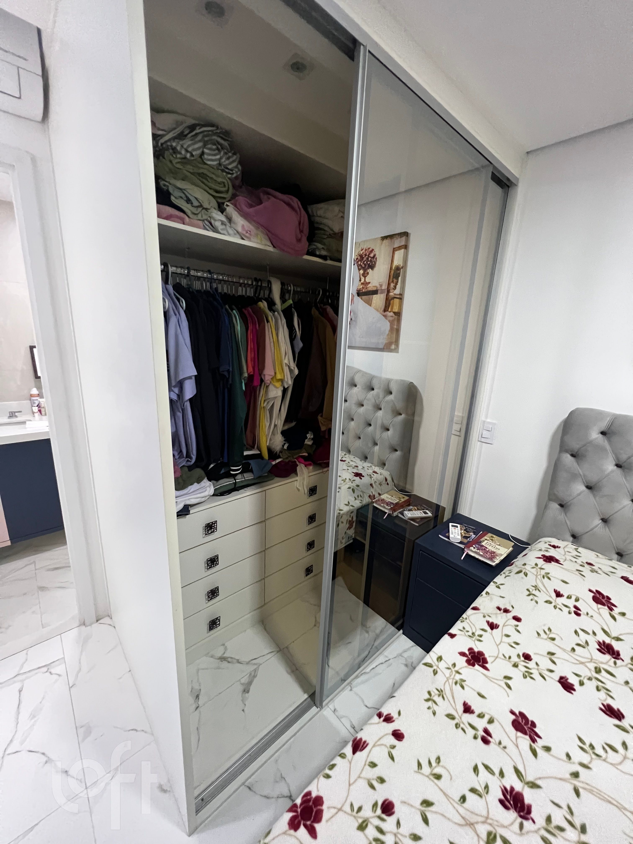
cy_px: 422
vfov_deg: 106.2
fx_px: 317
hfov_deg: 89.9
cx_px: 316
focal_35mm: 13
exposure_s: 1/60
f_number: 1.8
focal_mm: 1.57
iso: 800
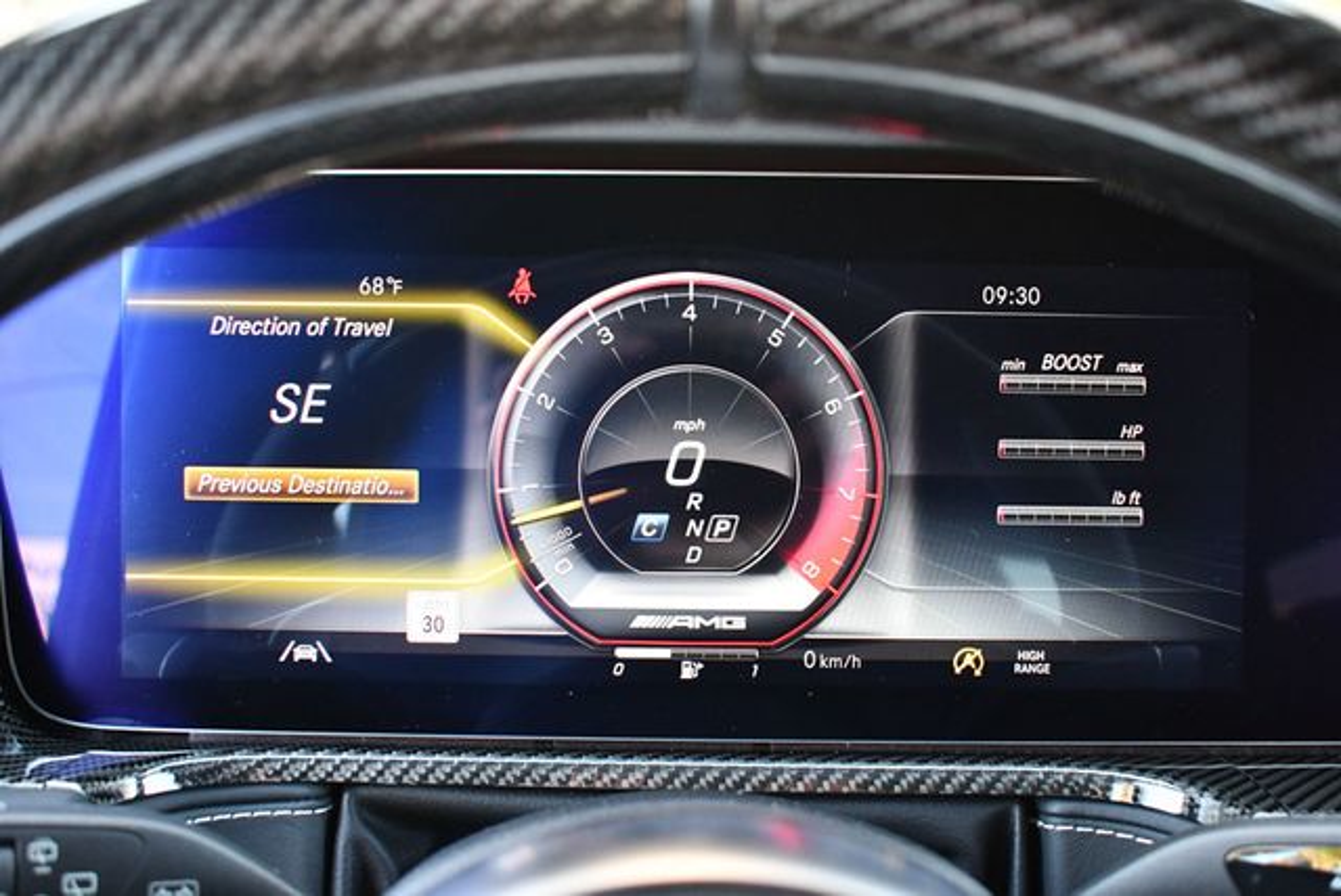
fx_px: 1566
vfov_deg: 32.0
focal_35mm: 42
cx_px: 670
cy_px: 448
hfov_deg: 46.4
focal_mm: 21
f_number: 3.8
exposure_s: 1/125
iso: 1400
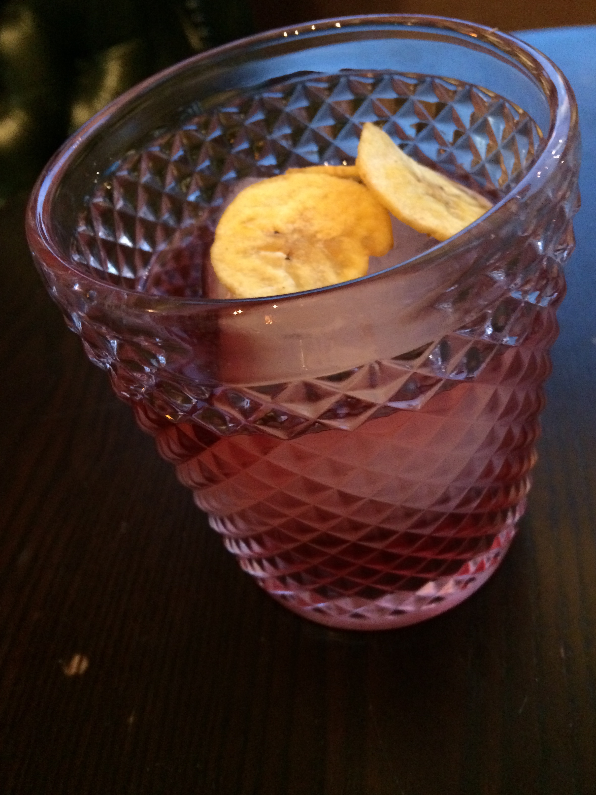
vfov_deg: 60.0
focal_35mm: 30
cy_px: 385
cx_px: 305
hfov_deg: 46.8
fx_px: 689
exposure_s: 1/17
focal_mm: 4.15
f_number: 2.2
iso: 400
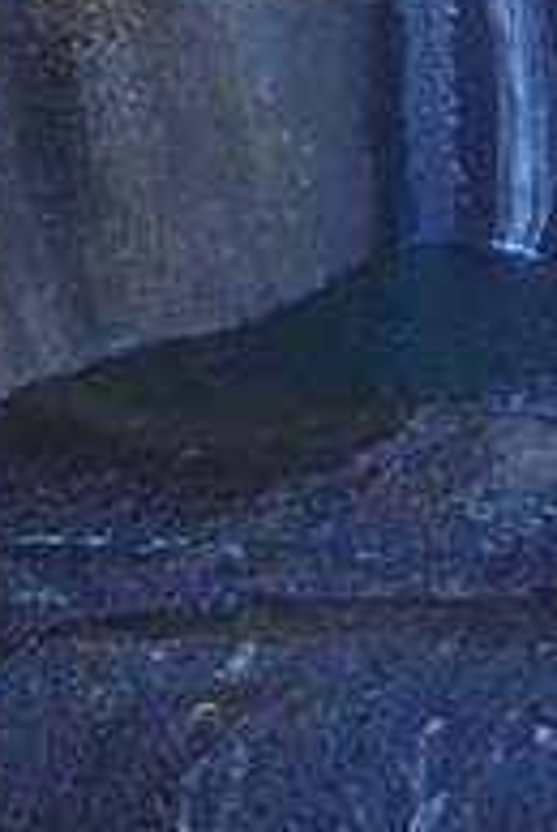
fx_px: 3769
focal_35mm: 163
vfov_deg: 12.1
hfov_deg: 8.4
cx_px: 501
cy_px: -335
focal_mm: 21
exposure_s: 1/100
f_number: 11
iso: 800
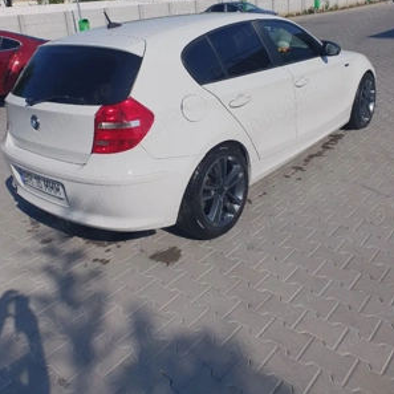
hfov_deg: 52.5
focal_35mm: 31
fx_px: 399
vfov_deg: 51.6
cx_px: 198
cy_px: 131
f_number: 2.4
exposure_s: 1/5000
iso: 50
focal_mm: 4.32
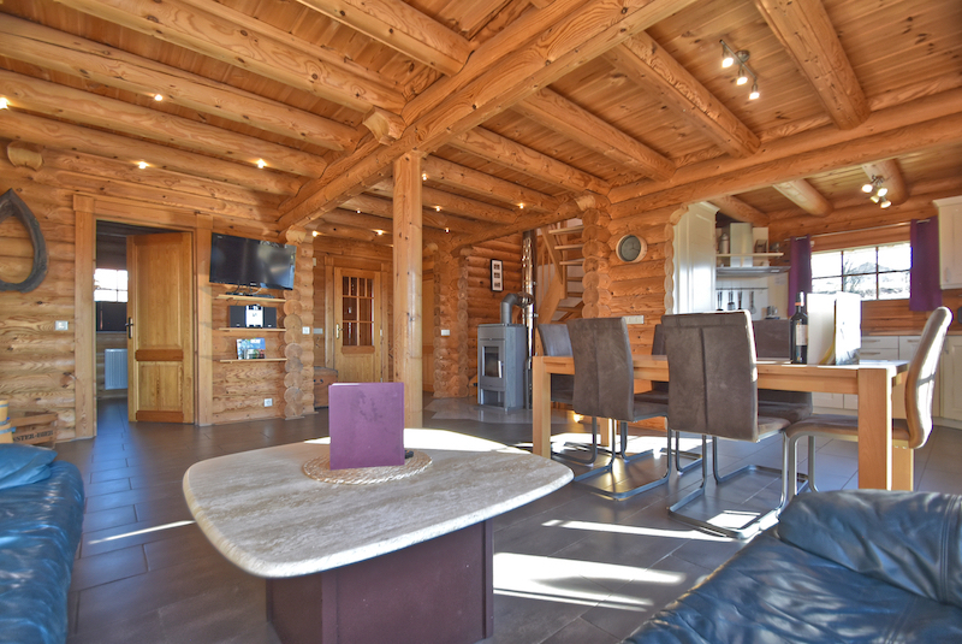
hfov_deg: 100.3
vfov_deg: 77.4
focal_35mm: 15
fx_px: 401
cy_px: 322
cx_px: 481
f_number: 4.5
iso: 400
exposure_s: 1/80
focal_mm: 10
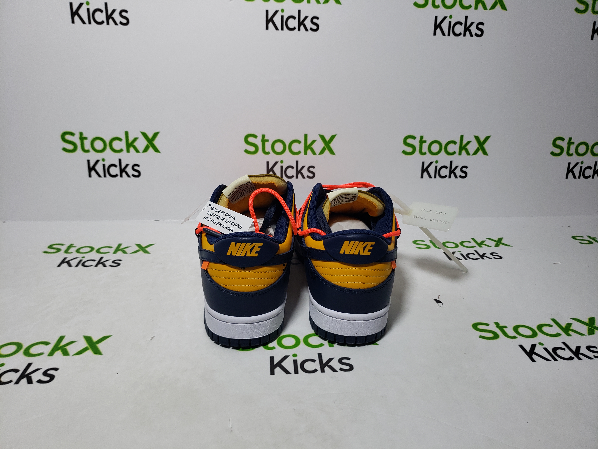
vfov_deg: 53.1
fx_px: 449
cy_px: 224
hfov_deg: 67.3
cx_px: 299
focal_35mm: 26
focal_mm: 4.3
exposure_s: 1/592
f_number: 1.5
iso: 50
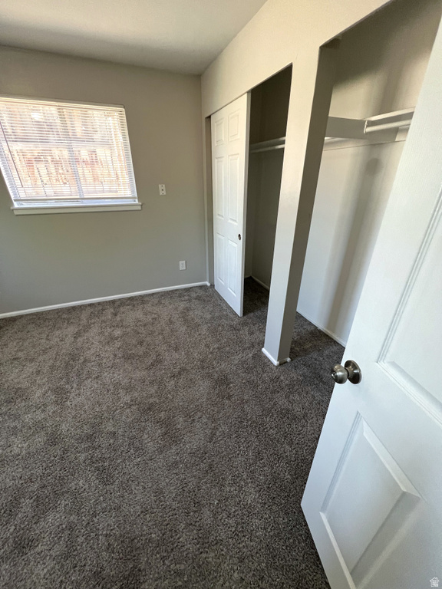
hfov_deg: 89.9
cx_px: 221
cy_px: 294
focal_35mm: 13
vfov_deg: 106.2
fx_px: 221
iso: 250
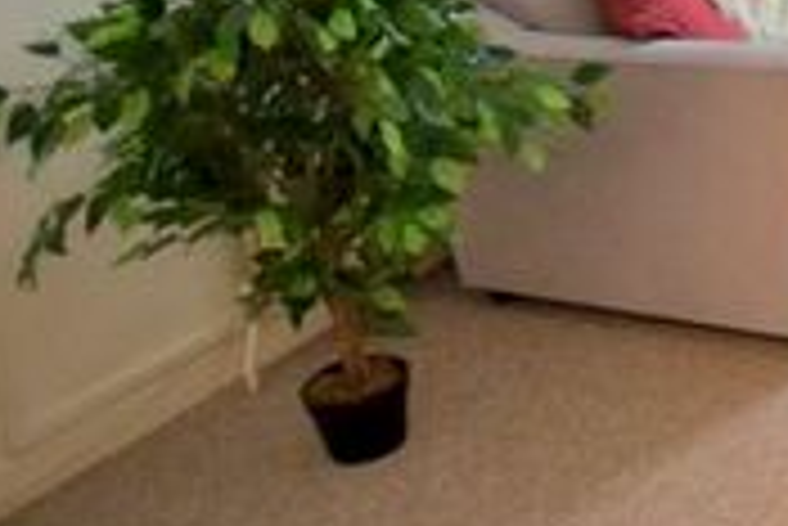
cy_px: -20
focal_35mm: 60
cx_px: 1189
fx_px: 1314
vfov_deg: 21.7
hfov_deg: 25.2
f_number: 3.5
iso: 1600
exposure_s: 1/60
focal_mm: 10
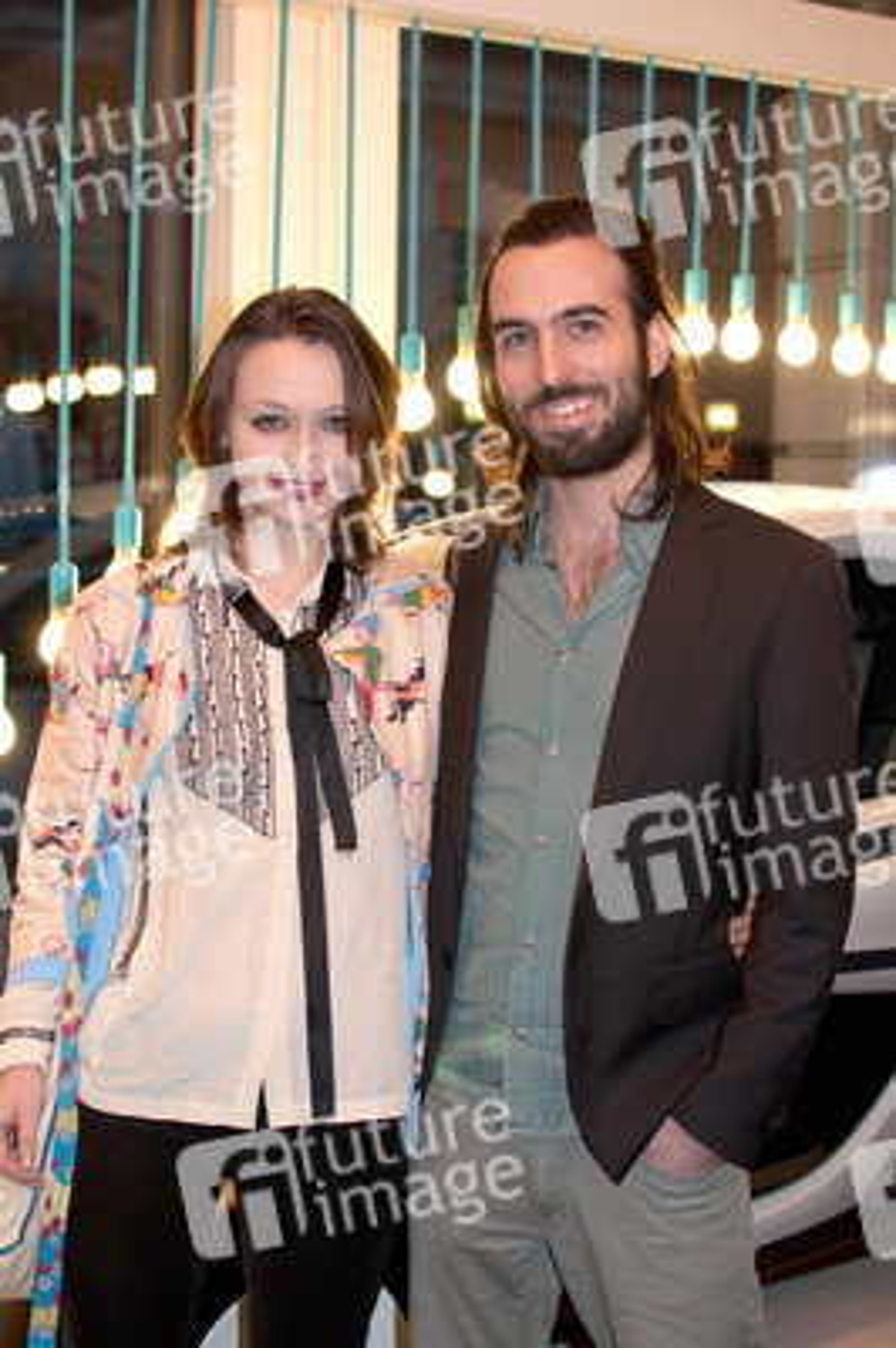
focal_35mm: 52
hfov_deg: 25.7
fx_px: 1963
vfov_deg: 37.9
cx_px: 448
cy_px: 674
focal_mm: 35
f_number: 2.8
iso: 320
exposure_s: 1/125
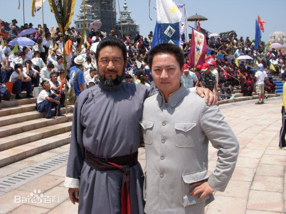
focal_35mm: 38
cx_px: 143
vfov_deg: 37.7
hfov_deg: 49.0
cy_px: 107
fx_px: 314
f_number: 6.6
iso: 100
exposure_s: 1/320
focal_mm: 6.3
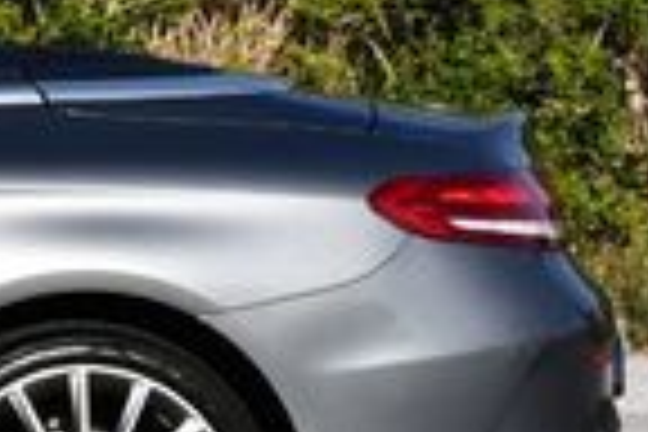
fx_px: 4968
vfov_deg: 5.0
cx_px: -684
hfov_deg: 7.2
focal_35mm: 276
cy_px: -18
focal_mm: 31
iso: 100
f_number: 9
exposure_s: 1/320
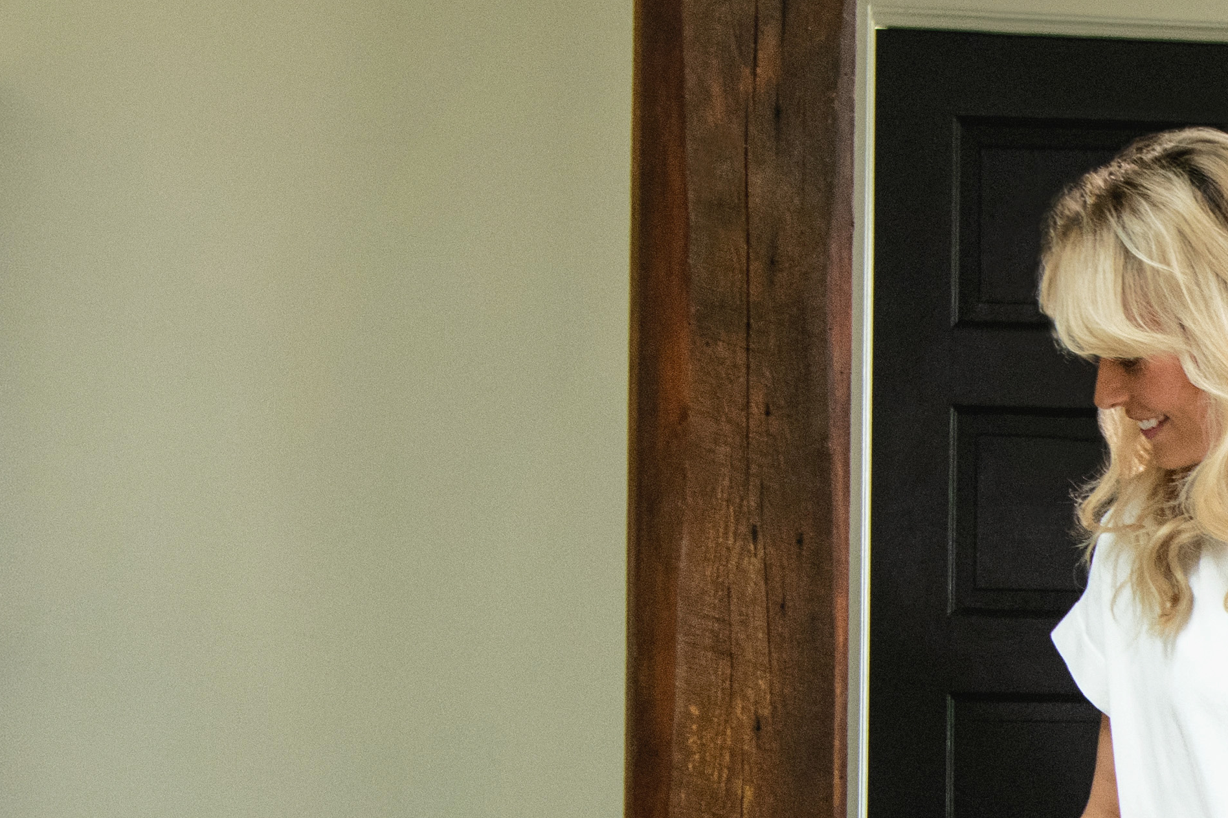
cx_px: 1630
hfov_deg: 13.3
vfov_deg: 9.2
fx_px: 5047
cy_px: 931
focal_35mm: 148
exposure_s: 1/125
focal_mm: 34
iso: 1250
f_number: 3.5
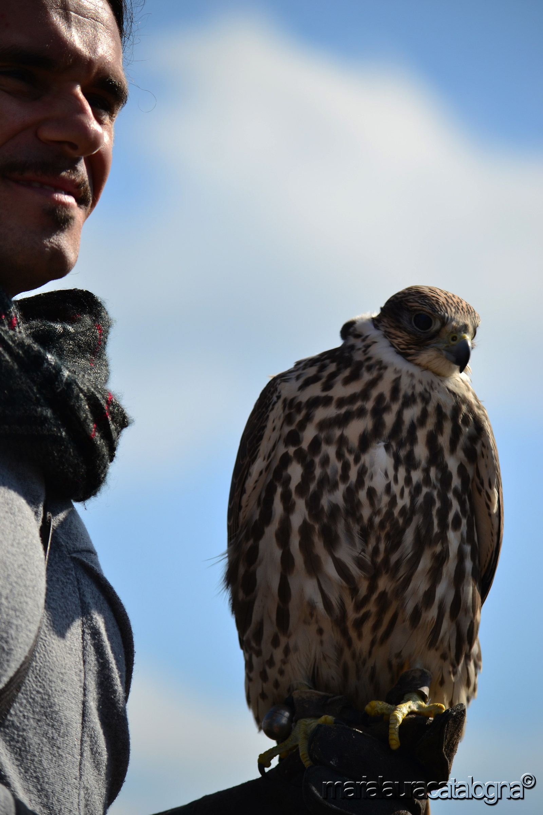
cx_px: 272
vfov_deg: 8.1
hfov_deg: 5.4
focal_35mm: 255
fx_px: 5769
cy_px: 408
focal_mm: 170
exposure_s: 1/800
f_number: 5
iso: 100
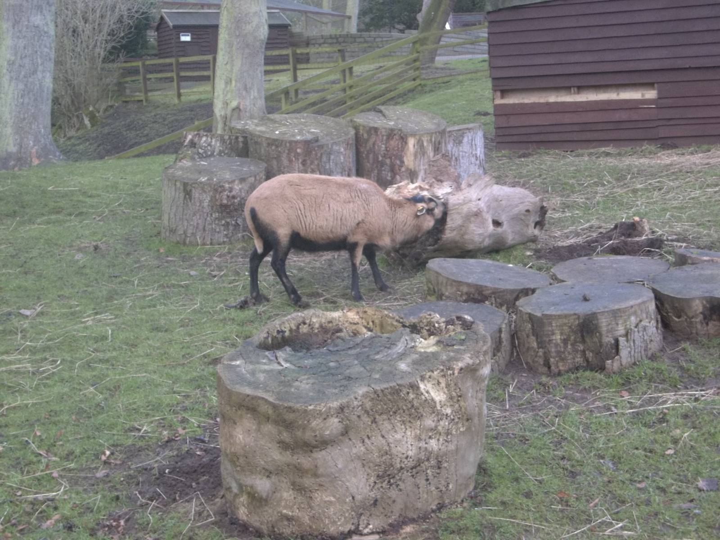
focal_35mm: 63
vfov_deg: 23.3
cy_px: 270
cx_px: 360
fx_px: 1310
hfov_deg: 30.7
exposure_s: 1/20
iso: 160
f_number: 4
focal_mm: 11.3
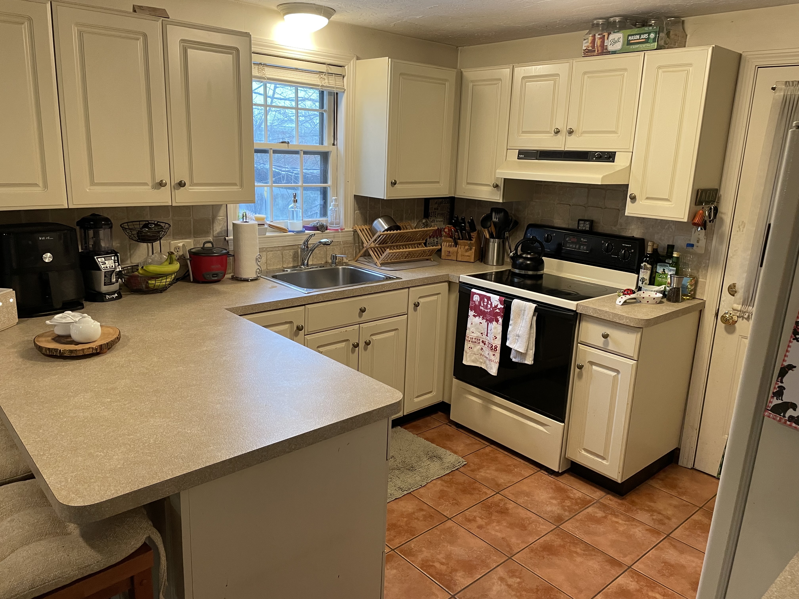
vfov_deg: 53.1
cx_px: 400
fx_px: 600
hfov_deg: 67.3
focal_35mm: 26
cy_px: 300
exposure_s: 1/60
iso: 125
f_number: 1.6
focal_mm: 4.2
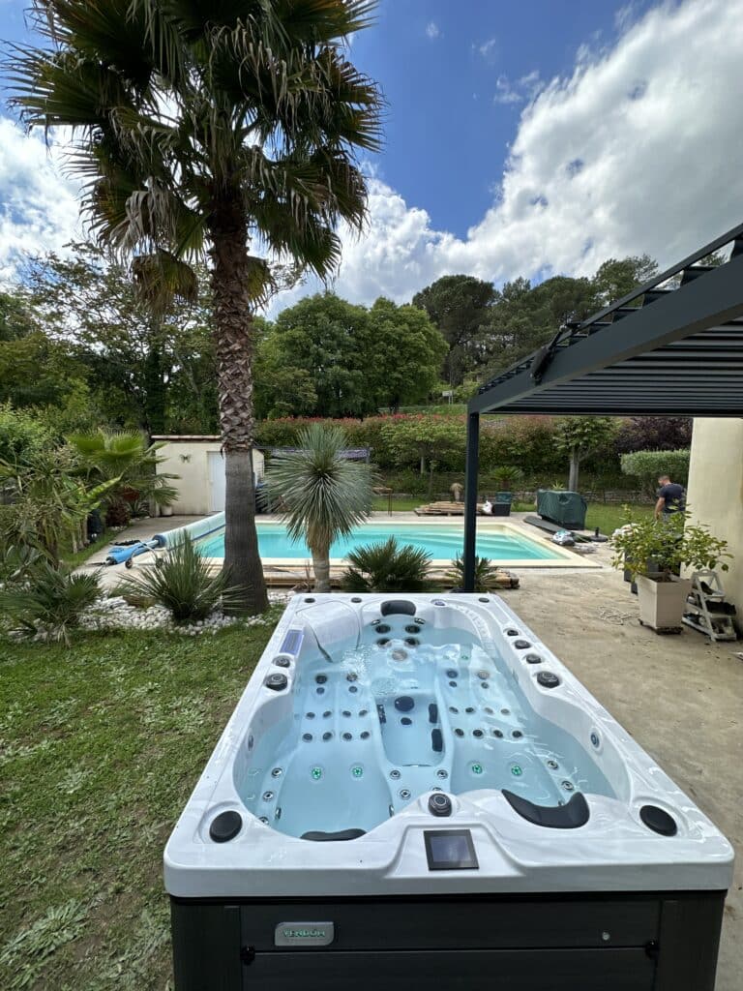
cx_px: 372
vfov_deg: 102.1
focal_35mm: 14
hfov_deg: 85.7
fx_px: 401
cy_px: 496
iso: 40
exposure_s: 1/812
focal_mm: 2.22
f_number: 2.2
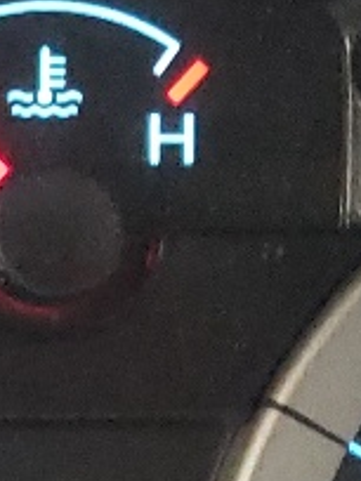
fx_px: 2837
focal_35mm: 204
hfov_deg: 6.9
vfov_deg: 9.4
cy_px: 714
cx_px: -453
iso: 482
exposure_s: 1/24
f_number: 1.5
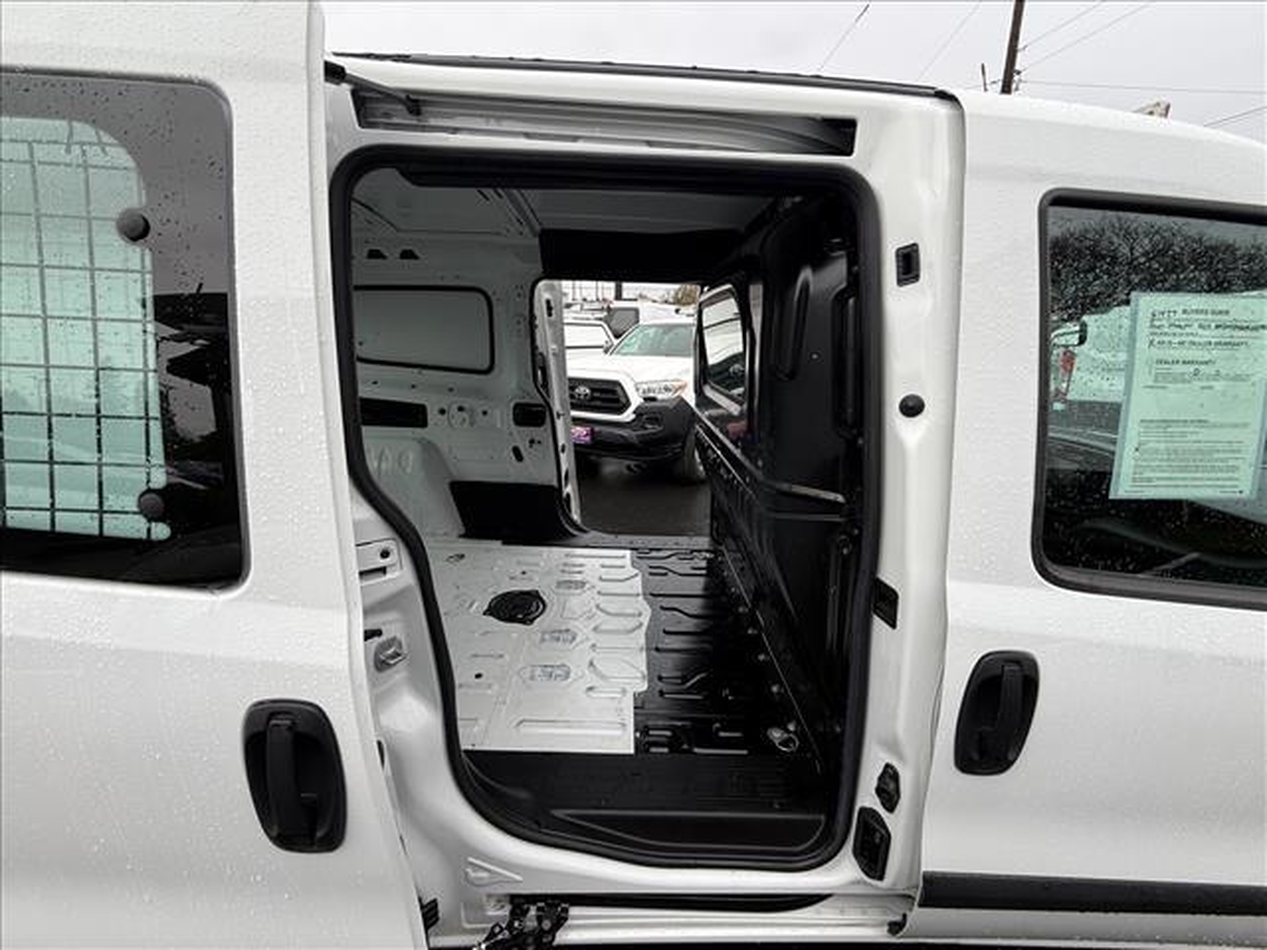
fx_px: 512
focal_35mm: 14
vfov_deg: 85.7
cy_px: 475
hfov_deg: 102.1
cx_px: 634
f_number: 2.2
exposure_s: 1/293
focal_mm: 2.22
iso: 50
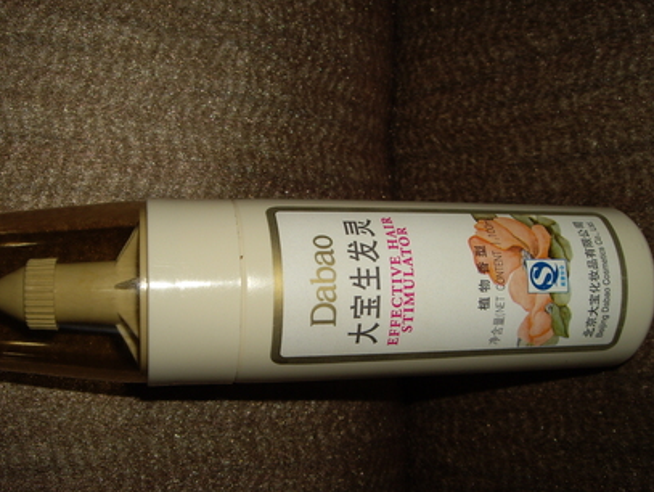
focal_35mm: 42
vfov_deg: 34.4
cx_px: 302
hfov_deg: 44.7
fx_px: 794
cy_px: 265
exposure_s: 1/40
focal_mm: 6.2
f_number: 4.3
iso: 50
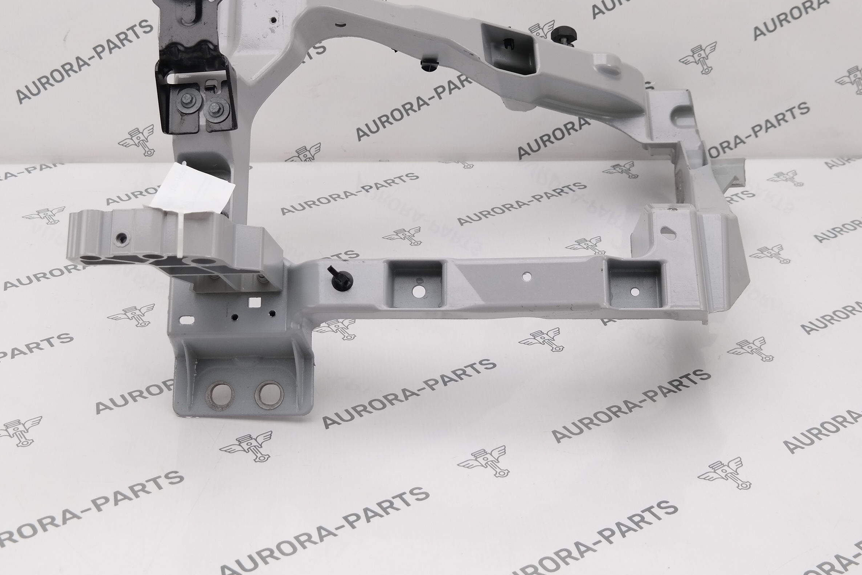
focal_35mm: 54
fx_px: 1293
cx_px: 439
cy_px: 167
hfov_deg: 36.9
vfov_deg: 24.9
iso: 100
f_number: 4
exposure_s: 1/100
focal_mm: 22
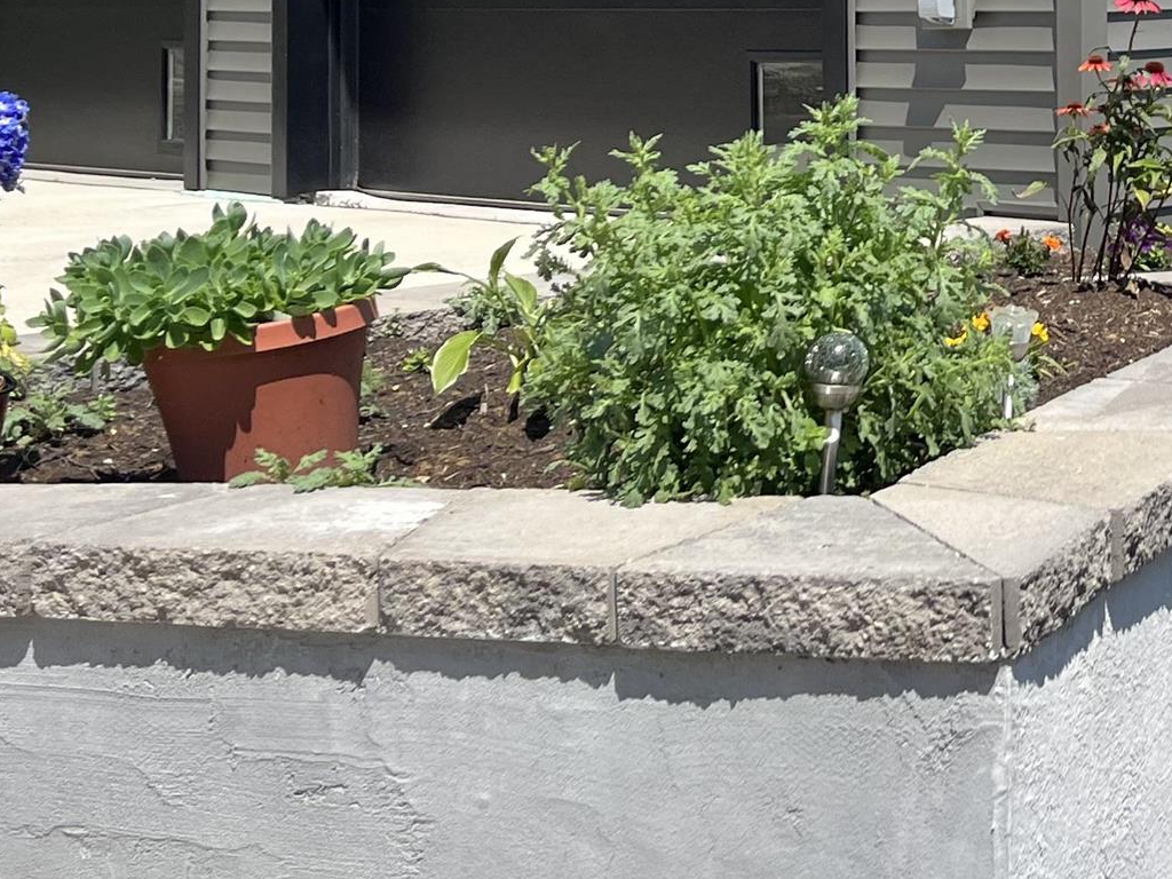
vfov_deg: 17.9
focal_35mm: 78
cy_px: -213
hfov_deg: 23.4
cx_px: 1307
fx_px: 2641
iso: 50
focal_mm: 5.1
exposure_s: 1/2967
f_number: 1.6
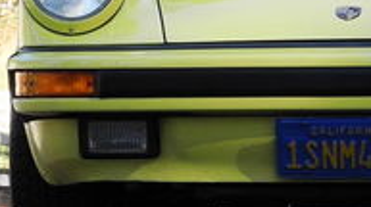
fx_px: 3242
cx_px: 192
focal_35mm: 330
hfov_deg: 6.5
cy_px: 15
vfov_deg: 3.7
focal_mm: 16.3
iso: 100
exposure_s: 1/205
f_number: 4
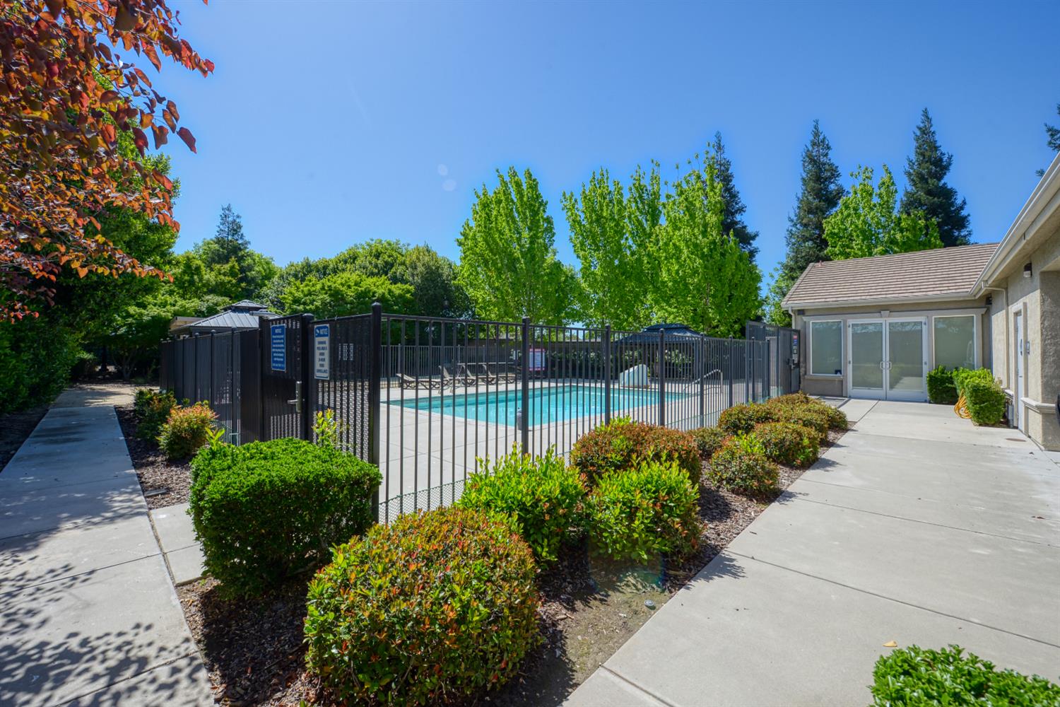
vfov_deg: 81.2
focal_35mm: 14
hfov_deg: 104.3
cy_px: 354
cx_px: 530
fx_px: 412
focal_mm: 14
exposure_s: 1/500
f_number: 10
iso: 400
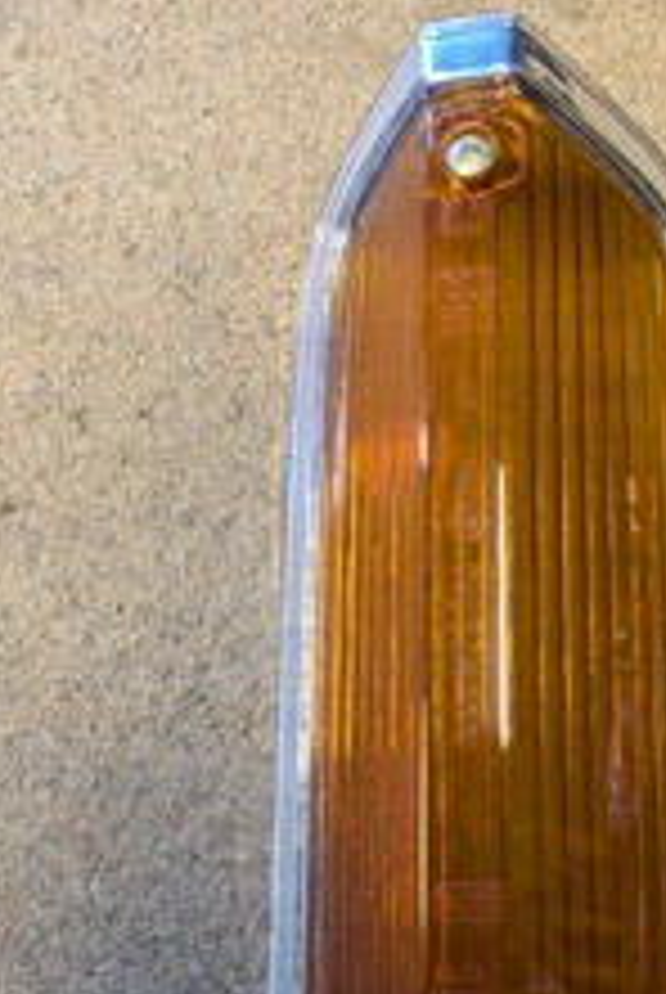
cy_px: 639
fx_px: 1300
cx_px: 576
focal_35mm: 47
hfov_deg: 27.9
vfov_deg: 41.5
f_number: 1.89
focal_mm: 5.43
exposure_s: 1/25
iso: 339
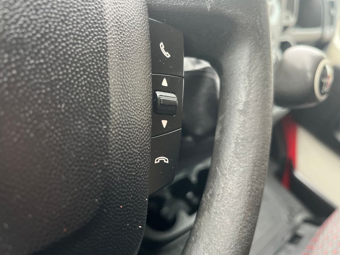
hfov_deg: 65.3
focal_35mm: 27
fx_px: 265
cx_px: 169
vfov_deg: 51.4
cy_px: 130
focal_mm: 5.1
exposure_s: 1/55
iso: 500
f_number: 1.6
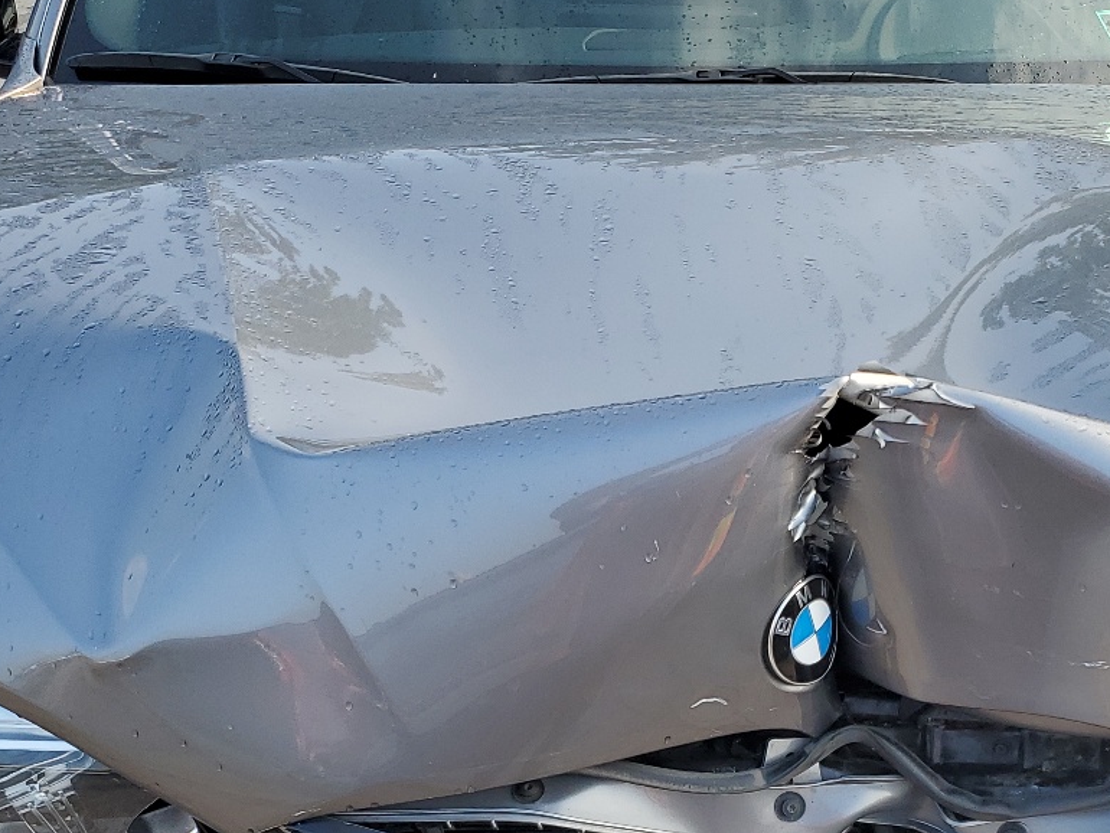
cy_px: 777
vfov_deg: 26.0
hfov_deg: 35.3
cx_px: 711
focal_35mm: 54
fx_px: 1732
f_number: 1.5
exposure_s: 1/833
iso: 50
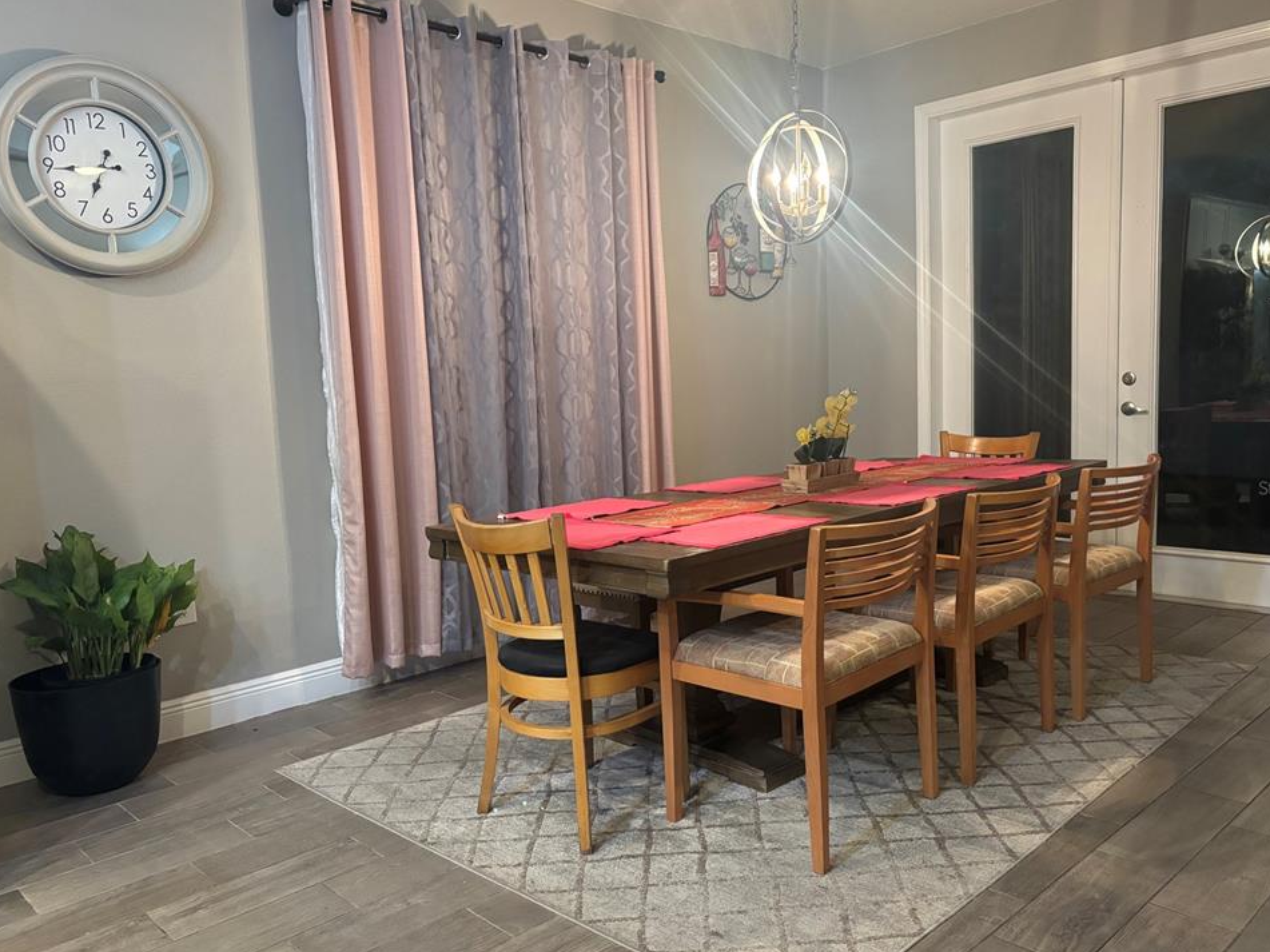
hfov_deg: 63.4
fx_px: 1027
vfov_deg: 49.7
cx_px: 656
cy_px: 487
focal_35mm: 28
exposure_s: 1/60
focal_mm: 5.96
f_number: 1.6
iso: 500
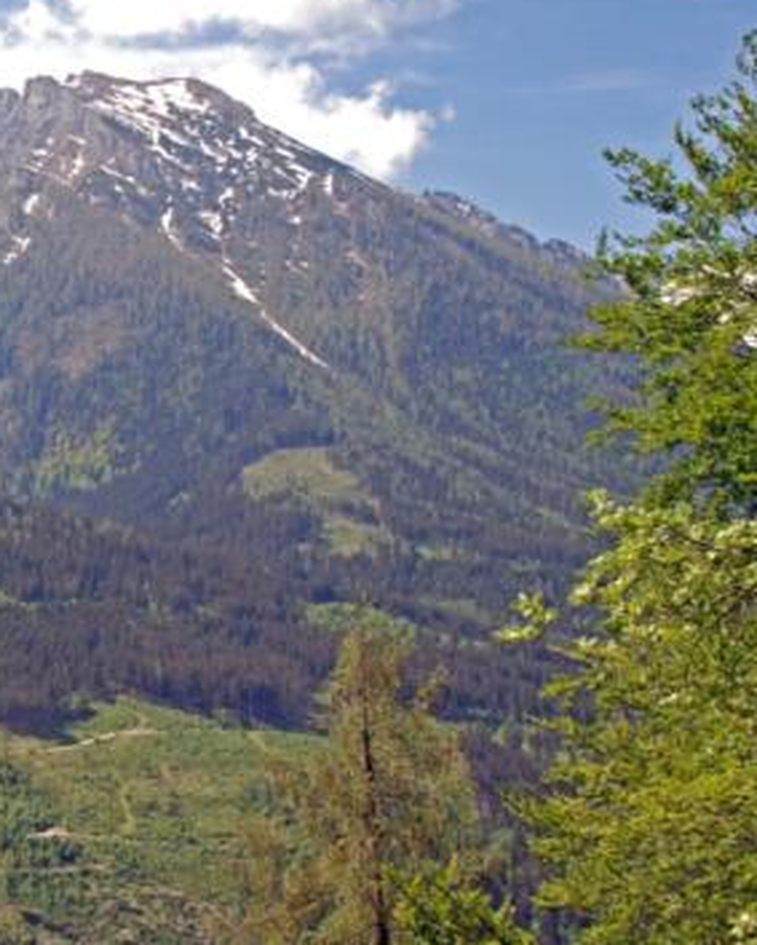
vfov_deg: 26.8
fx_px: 1982
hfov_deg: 20.4
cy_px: 463
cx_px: -118
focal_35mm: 71
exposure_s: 1/125
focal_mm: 27
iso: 400
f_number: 13
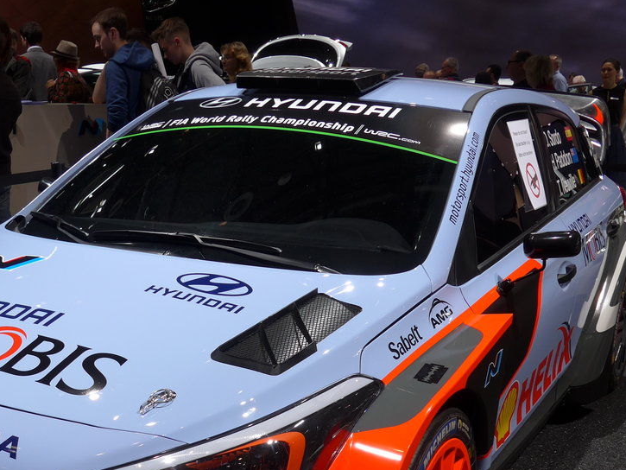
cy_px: 387
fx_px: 868
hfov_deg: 39.2
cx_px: 206
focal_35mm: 48
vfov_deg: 29.5
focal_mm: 6
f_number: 2.8
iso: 80
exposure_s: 1/250
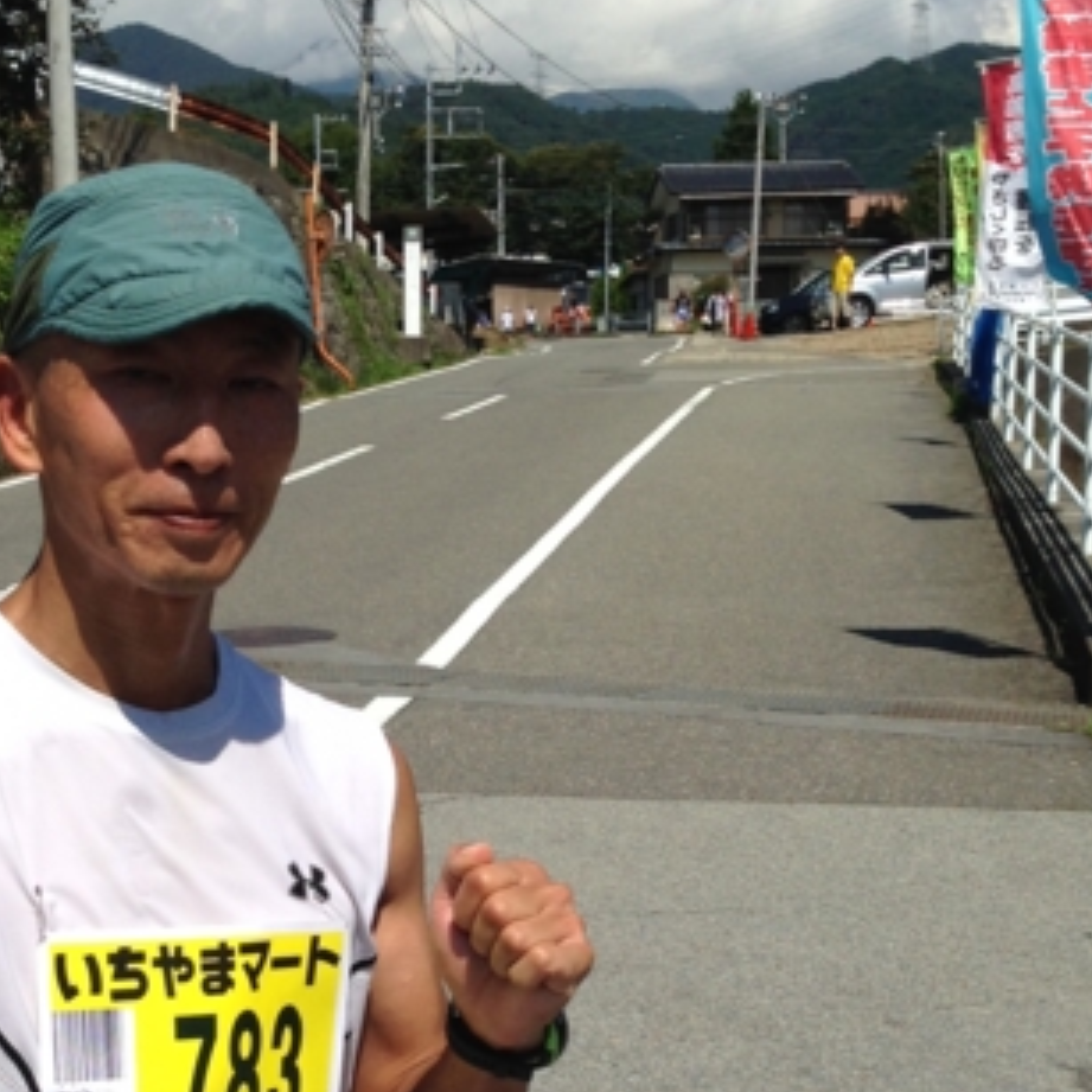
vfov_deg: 22.4
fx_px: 2712
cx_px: 349
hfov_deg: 22.6
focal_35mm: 76
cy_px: 889
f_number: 2.4
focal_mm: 4.12
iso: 50
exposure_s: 1/3012
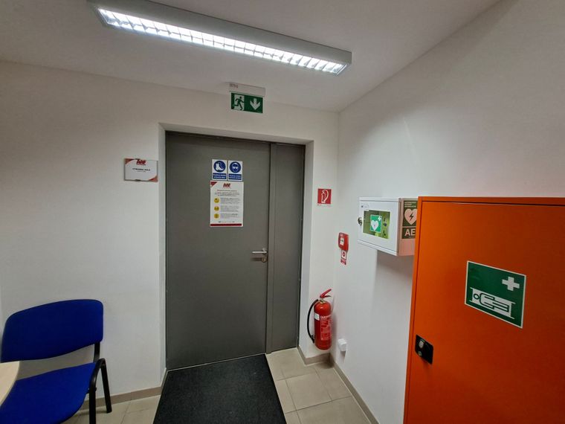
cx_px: 282
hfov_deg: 106.2
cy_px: 212
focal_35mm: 13
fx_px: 212
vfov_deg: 89.9
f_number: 2.2
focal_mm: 1.74
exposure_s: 1/40
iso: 64
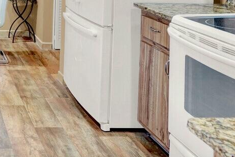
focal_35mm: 55
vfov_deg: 21.8
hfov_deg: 30.6
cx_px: -48
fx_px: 359
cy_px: -54
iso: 800
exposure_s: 1/50
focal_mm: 16
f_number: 5
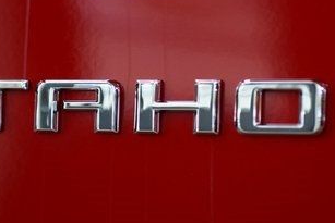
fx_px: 2039
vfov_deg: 6.3
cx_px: 193
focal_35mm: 219
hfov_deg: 9.4
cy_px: 96
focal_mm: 70
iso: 1600
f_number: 3.2
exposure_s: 1/125
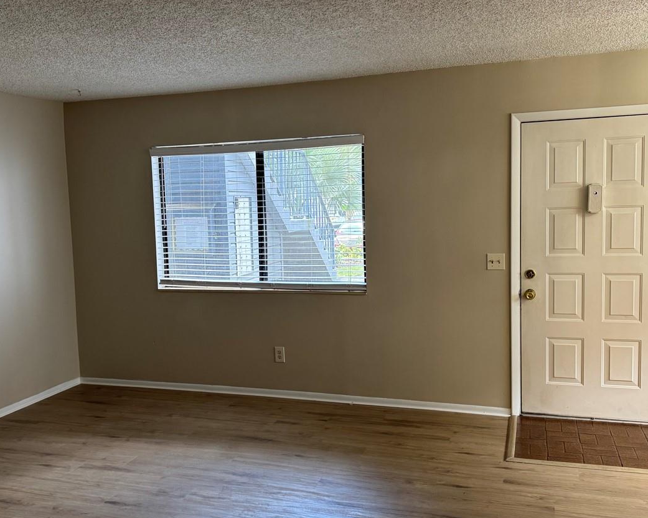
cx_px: 273
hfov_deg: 50.1
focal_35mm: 36
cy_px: 272
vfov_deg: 41.1
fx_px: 690
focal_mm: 6.76
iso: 200
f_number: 1.78
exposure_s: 1/60
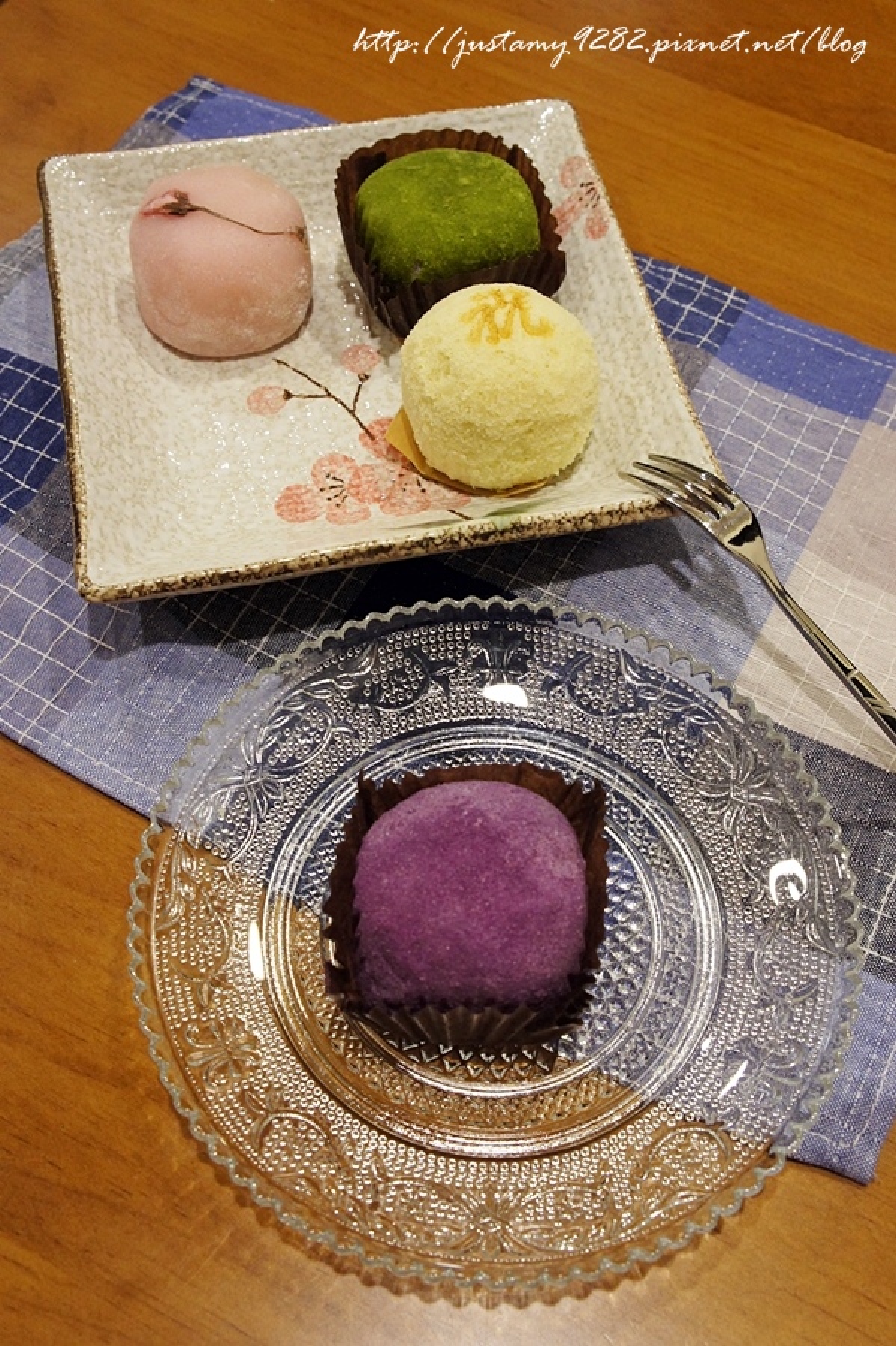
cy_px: 673
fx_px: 1345
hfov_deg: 36.8
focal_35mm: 36
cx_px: 448
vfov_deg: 53.2
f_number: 7.1
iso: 1600
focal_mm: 24
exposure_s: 1/30
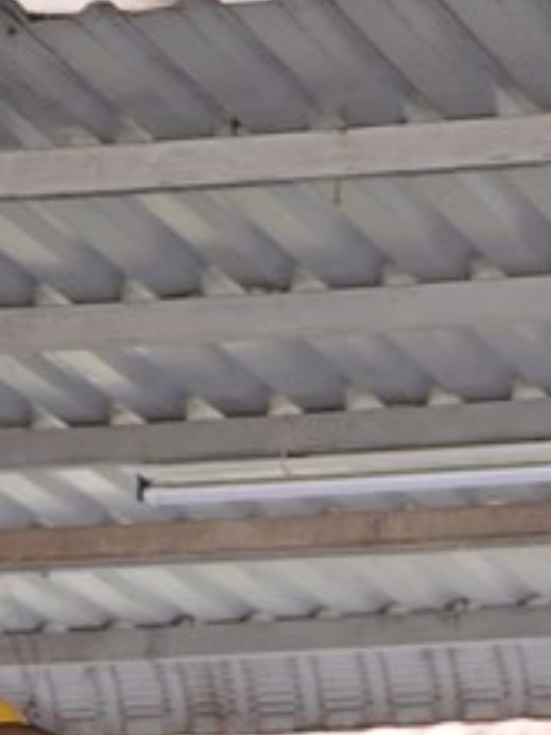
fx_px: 7237
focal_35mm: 341
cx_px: 83
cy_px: 875
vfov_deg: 5.8
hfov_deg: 4.4
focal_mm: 120
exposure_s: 1/80
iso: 1000
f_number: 5.6
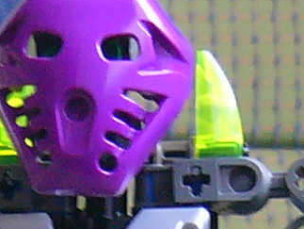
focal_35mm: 285
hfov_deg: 6.9
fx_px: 2506
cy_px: 476
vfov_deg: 5.1
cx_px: 91
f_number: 3.2
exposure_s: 1/15
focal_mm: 7.5
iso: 200
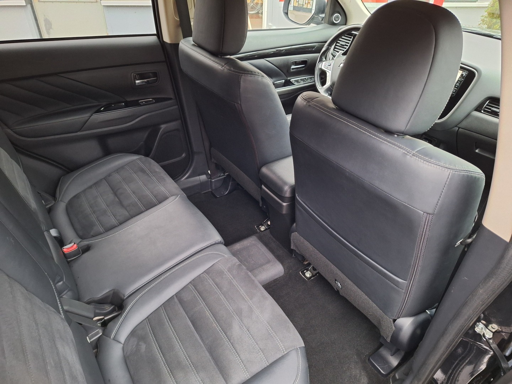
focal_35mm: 23
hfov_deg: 73.9
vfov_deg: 58.9
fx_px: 340
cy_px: 192
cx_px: 256
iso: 800
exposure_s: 1/17
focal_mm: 5.54
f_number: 1.8
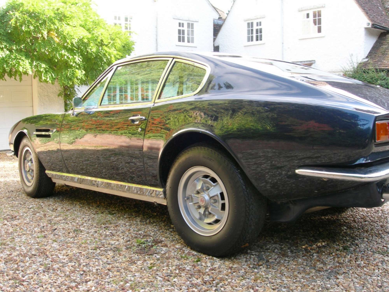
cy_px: 146
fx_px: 427
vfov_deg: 37.7
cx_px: 194
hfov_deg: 49.0
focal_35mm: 38
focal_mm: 7.8
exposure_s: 1/36
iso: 50
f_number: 4.8
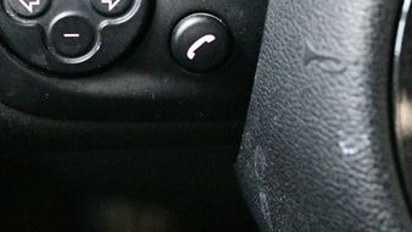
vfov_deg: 10.6
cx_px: 118
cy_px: 11
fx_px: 1234
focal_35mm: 113
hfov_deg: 18.9
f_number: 5
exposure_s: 1/40
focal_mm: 38
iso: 12800
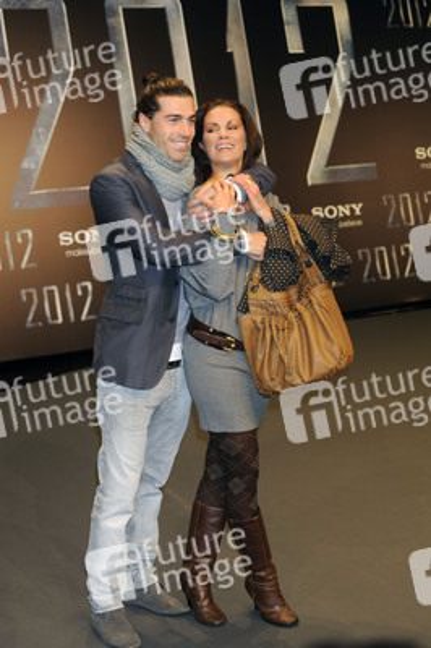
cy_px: 324
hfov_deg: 18.2
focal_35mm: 75
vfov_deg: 27.0
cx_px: 216
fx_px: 1349
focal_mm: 75
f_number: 6.3
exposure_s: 1/125
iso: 400
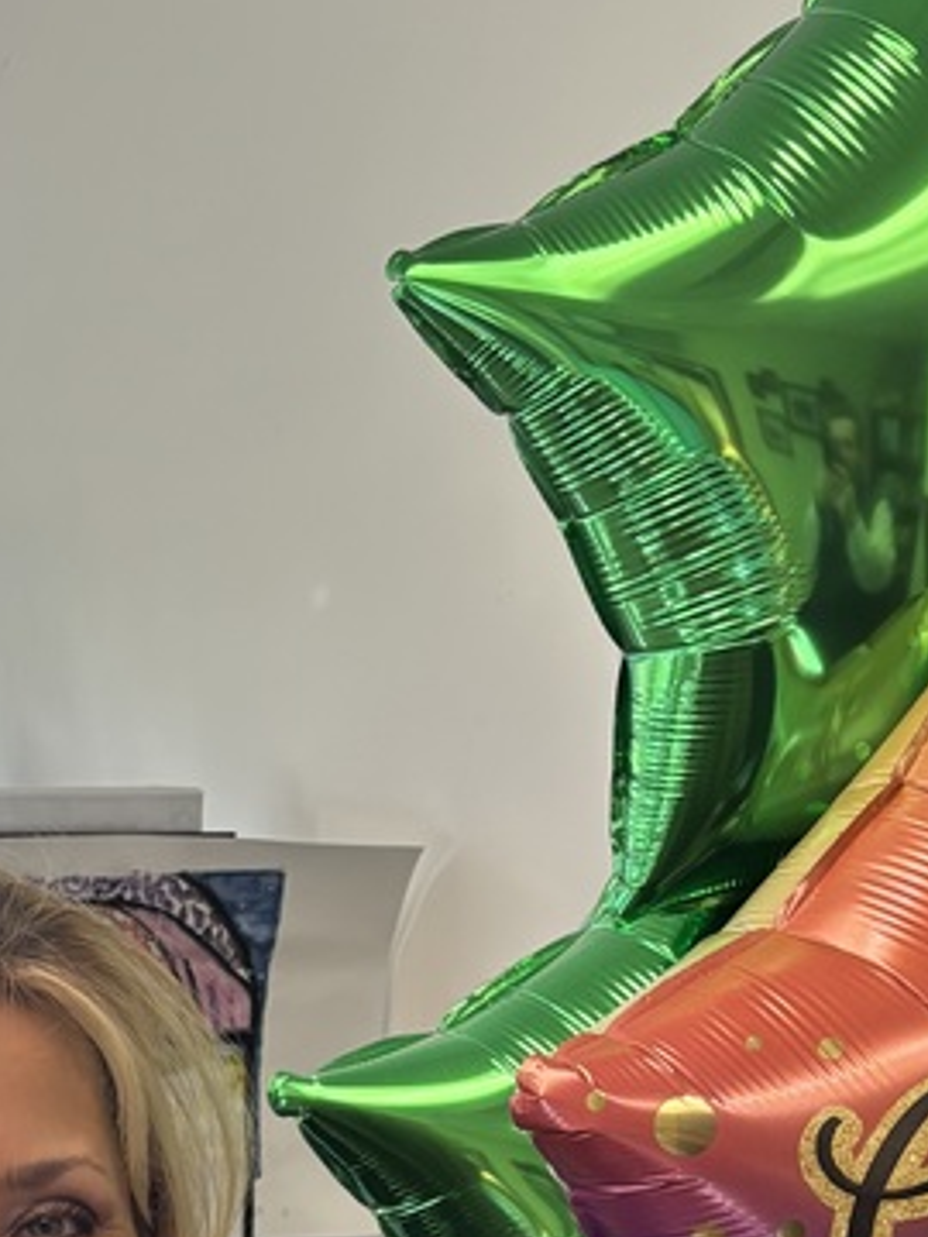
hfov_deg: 19.8
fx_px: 2645
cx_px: 247
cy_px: 1563
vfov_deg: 23.6
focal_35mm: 74
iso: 125
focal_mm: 5.96
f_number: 1.6
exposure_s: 1/120
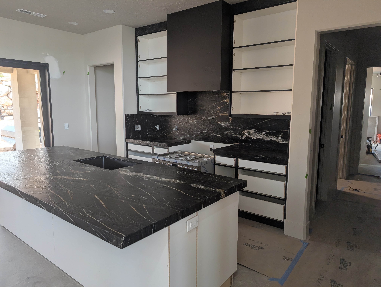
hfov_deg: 71.5
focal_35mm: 24
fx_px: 265
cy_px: 144
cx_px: 190
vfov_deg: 56.9
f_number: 1.68
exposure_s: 1/104
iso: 139
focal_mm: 6.9
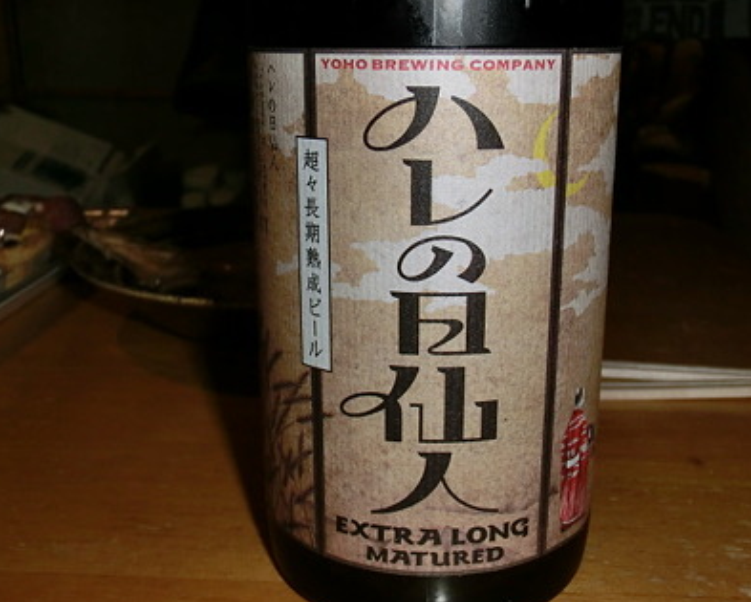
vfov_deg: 32.1
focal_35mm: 47
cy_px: 292
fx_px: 1045
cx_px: 395
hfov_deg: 39.5
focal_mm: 7.38
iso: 100
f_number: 4
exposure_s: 1/30
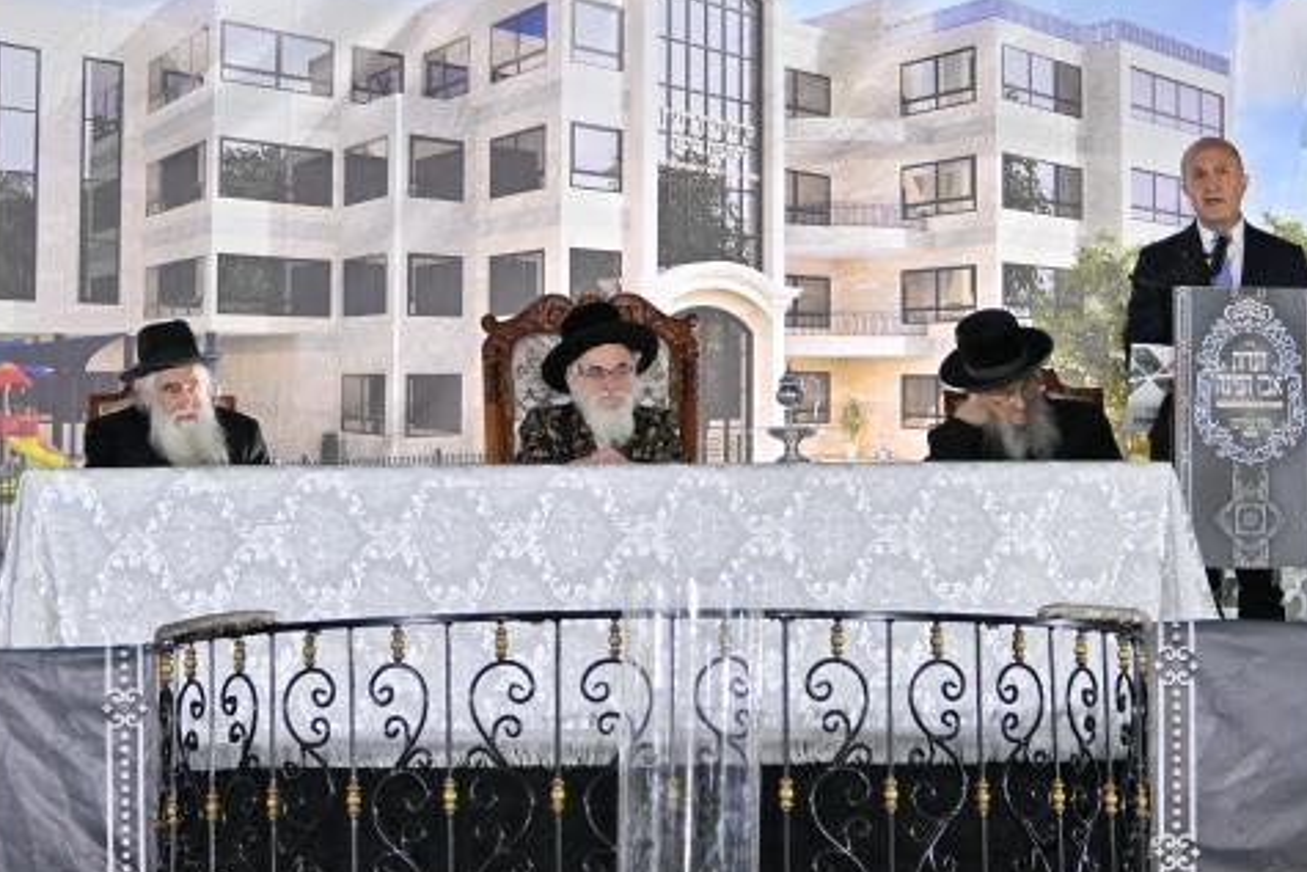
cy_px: 131
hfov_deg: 13.6
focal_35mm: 151
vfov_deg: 9.1
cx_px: 630
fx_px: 5483
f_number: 2.8
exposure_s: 1/160
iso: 1250
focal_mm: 70
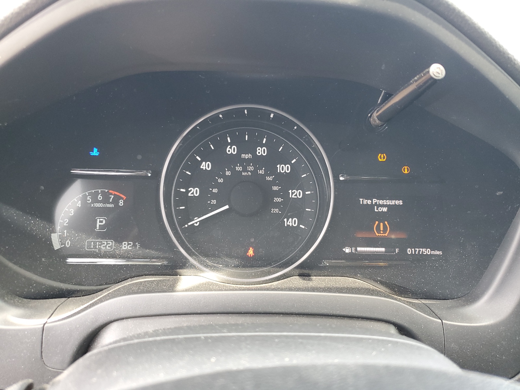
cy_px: 195
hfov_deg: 67.3
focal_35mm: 26
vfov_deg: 53.1
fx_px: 391
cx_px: 260
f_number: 1.5
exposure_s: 1/60.2
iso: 90
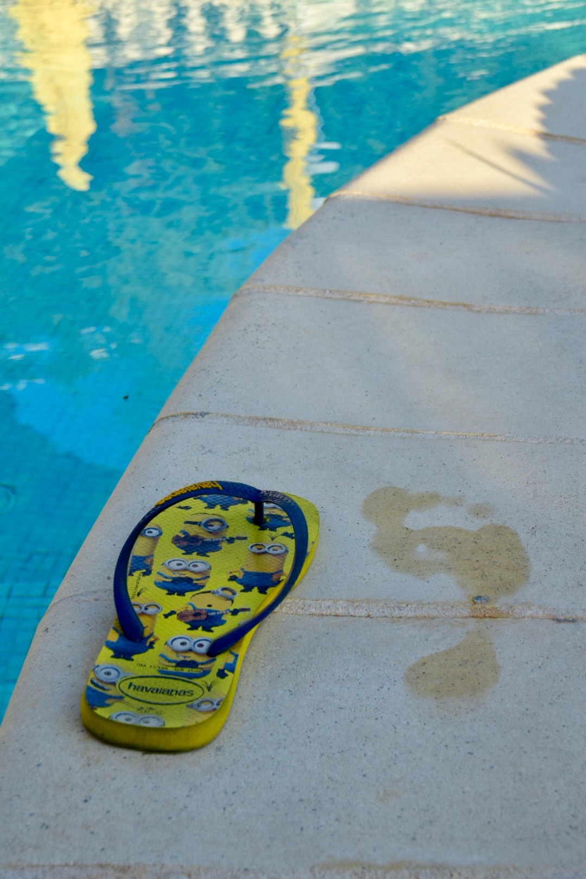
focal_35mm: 75
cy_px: 440
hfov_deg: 18.2
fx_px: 1831
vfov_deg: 27.0
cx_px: 293
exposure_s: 1/250
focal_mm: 50
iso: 320
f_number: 9
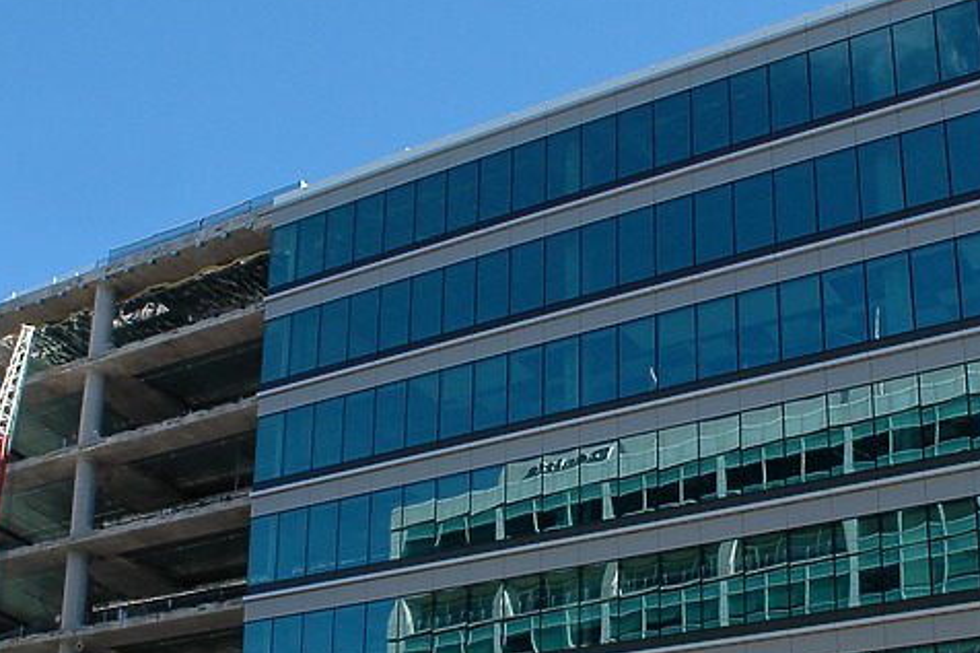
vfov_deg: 26.4
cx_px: 609
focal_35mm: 51
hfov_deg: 38.7
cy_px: 420
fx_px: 1388
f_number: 8
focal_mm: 18
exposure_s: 1/200
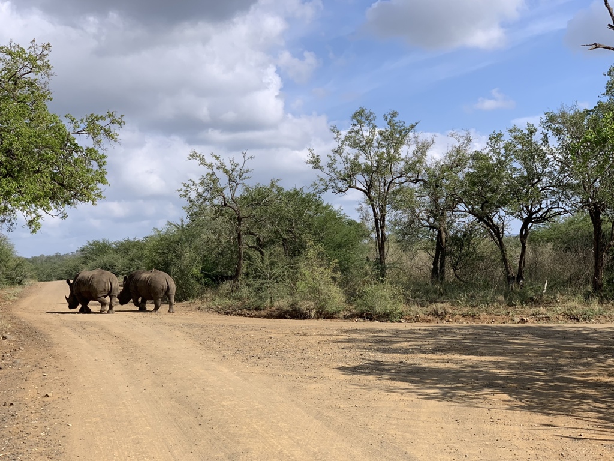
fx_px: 922
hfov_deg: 36.8
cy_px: 230
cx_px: 307
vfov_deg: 28.0
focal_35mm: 52
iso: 16
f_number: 2.4
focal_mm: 6
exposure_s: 1/1115
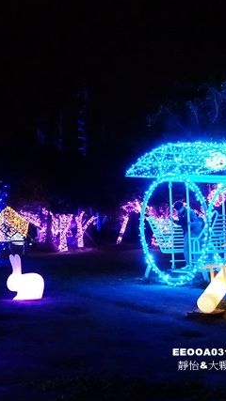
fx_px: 544
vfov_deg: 40.6
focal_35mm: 51
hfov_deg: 23.0
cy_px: 200
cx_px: 30
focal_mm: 11.56
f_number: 2.5
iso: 6400
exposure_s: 1/80
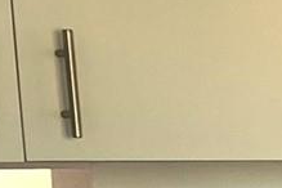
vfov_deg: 6.7
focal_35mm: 198
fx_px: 1551
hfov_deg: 8.5
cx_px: 868
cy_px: 364
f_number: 1.5
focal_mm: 5.7
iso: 125
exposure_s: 1/120
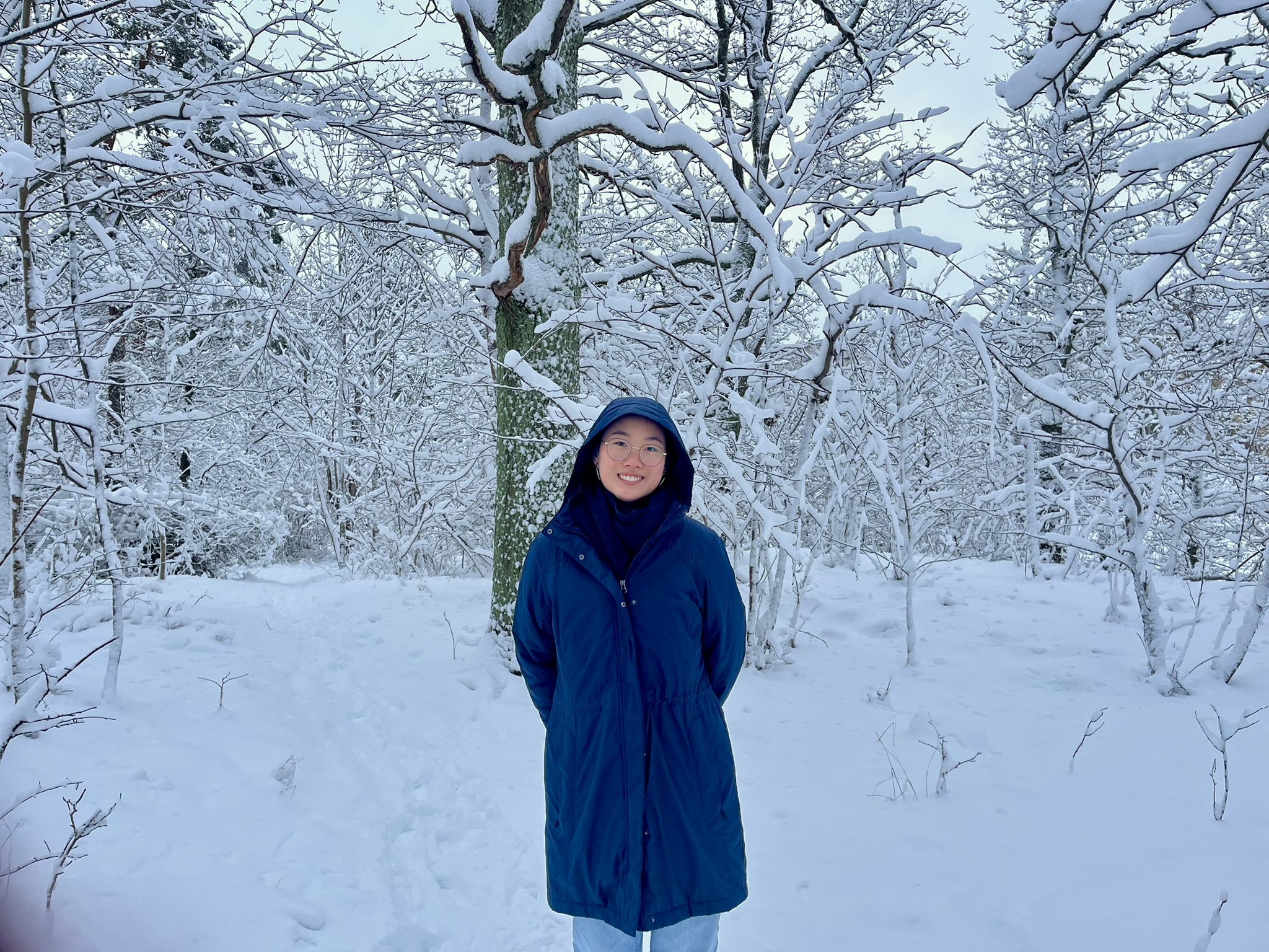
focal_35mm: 26
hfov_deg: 67.3
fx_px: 953
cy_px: 476
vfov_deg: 53.1
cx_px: 634
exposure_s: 1/344
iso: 50
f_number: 1.6
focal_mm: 5.1
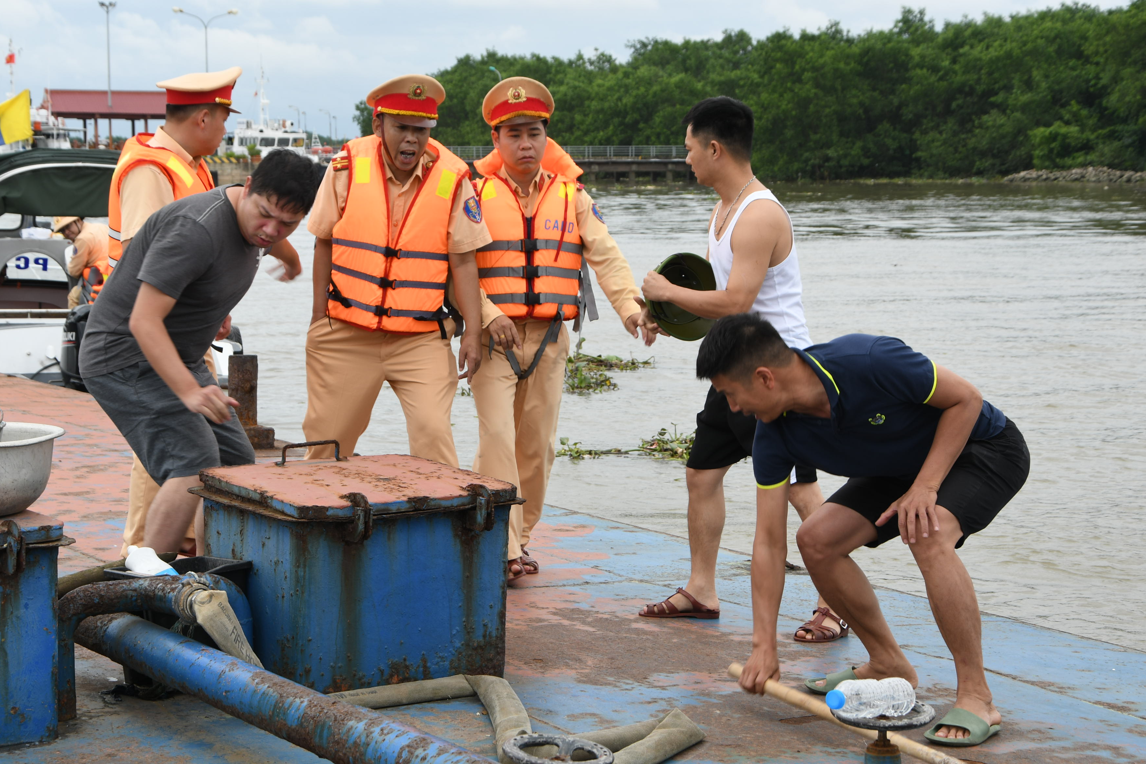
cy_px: 353
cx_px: 555
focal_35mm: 75
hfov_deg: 27.0
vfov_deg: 18.2
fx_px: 2387
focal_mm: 42
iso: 100
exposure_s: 1/200
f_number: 9
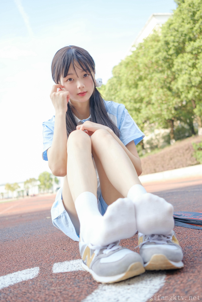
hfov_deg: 37.9
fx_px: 295
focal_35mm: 35
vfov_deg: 54.4
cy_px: 151
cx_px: 101
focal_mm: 23
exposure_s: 1/400
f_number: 2.5
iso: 160
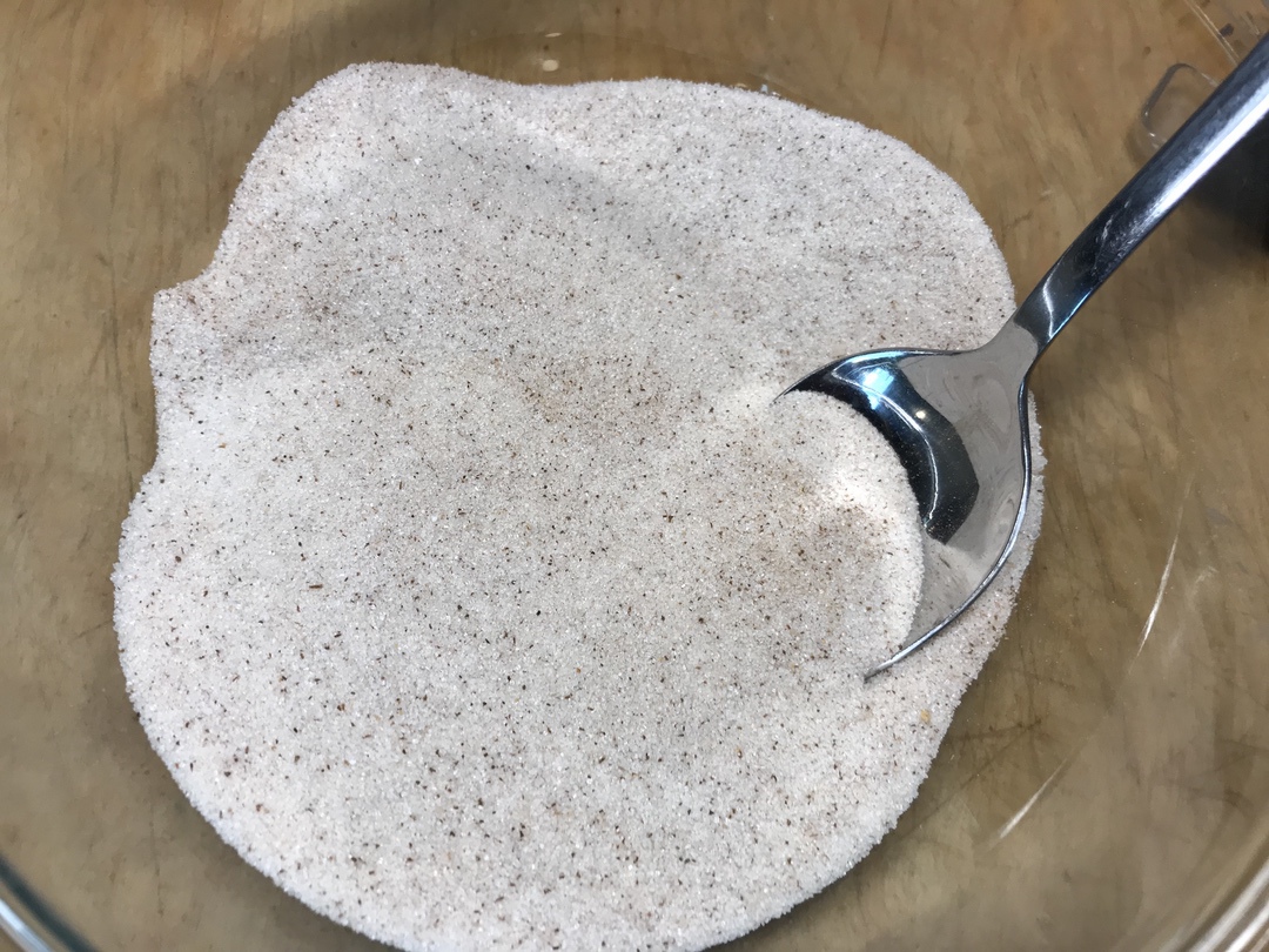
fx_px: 1026
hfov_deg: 63.4
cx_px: 634
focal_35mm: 28
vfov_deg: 49.7
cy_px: 476
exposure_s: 1/120
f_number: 1.8
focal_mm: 3.99
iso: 40
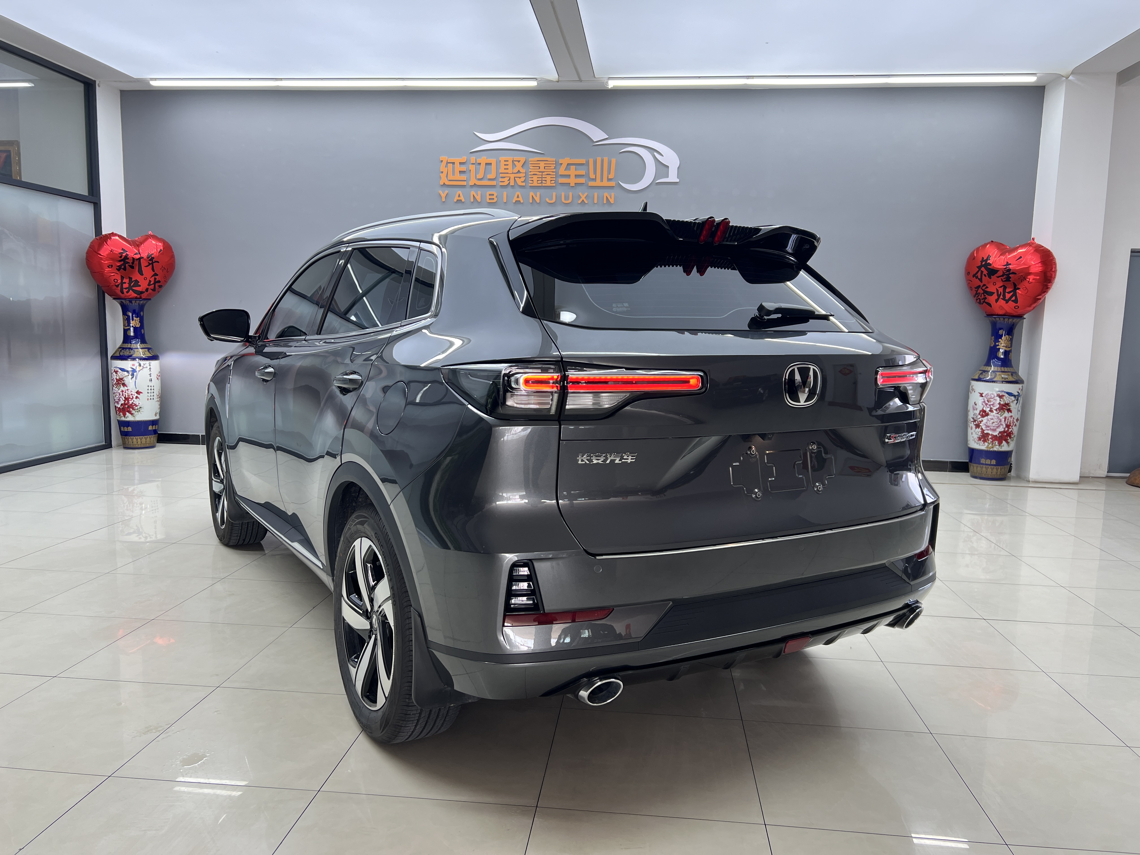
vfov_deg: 53.1
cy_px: 428
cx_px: 570
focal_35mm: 26
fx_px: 856
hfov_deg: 67.3
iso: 40
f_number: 1.5
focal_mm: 5.7
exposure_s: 1/100
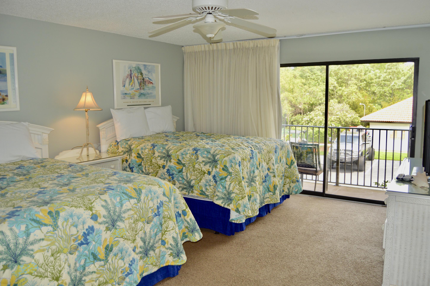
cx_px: 222
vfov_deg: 46.3
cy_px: 139
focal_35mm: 28
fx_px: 334
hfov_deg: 65.5
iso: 220
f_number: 4
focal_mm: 18
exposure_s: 1/125
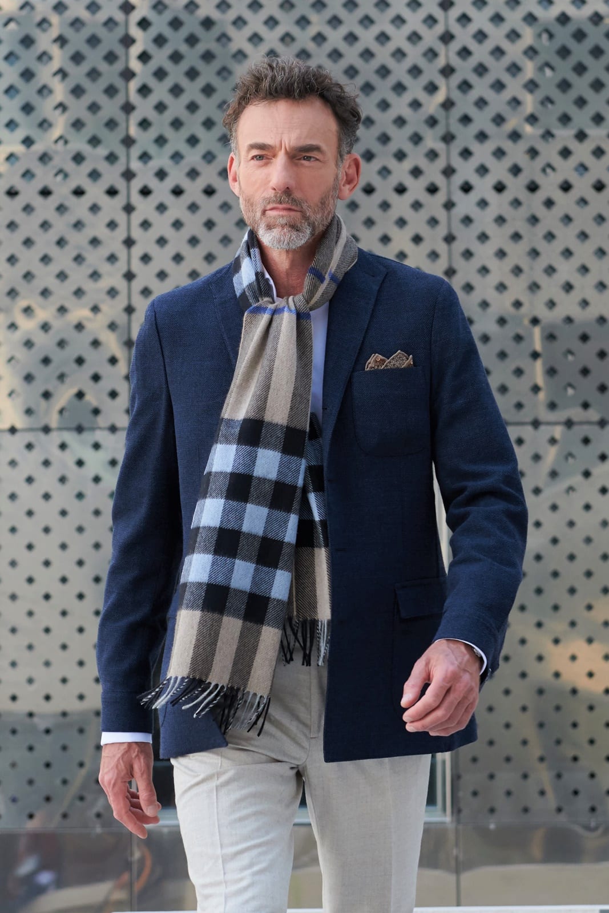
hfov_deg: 19.5
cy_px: 456
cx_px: 304
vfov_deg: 28.8
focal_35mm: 70
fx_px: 1776
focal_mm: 70
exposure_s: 1/400
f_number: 4
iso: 400
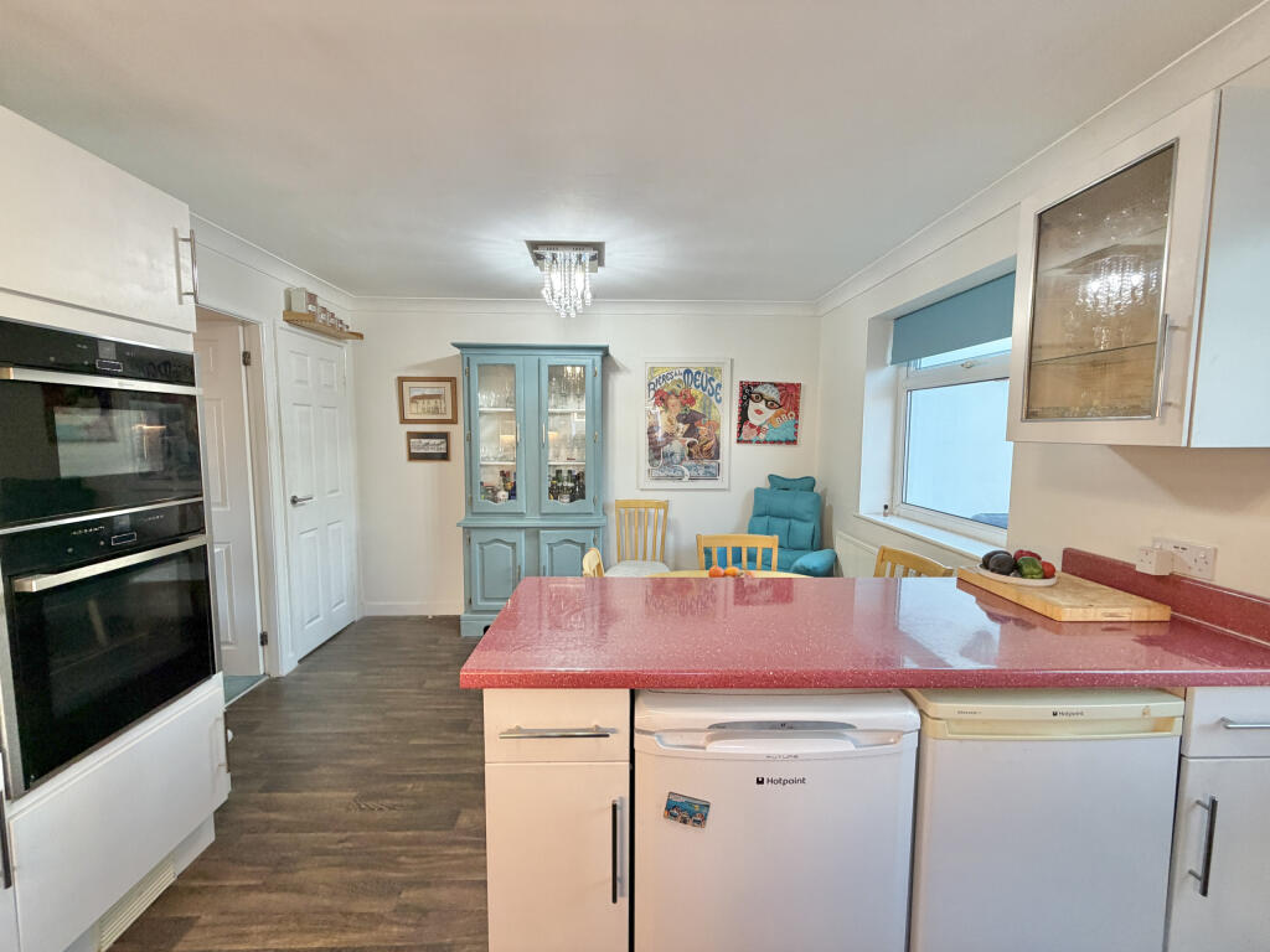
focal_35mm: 14
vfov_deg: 85.7
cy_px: 476
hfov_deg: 102.1
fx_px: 514
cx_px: 635
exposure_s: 1/50
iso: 200
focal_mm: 2.22
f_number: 2.2
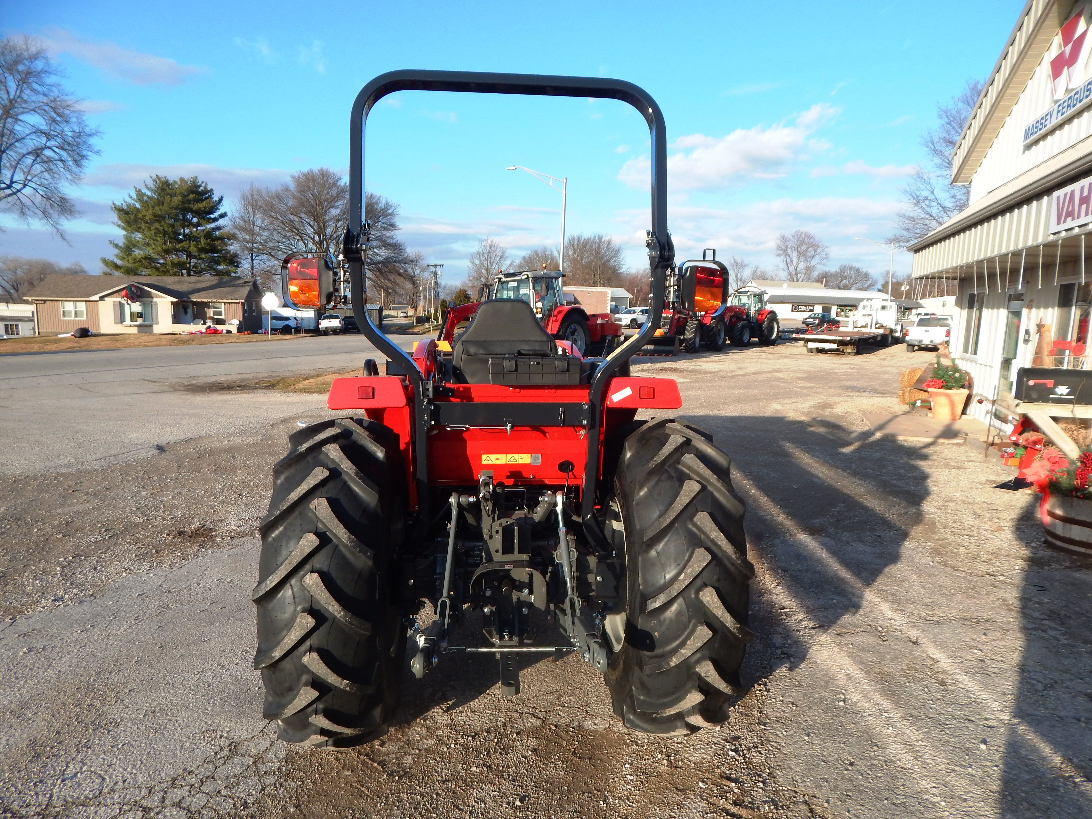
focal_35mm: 22
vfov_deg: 61.1
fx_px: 694
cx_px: 546
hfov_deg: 76.4
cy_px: 410
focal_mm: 4
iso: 125
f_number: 3
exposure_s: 1/800
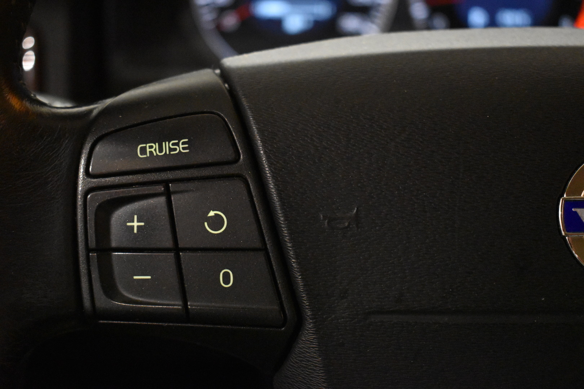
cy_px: 194
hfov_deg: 33.4
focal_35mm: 60
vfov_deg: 22.6
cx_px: 292
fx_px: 973
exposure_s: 1/60
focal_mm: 40
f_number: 4.8
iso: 7200
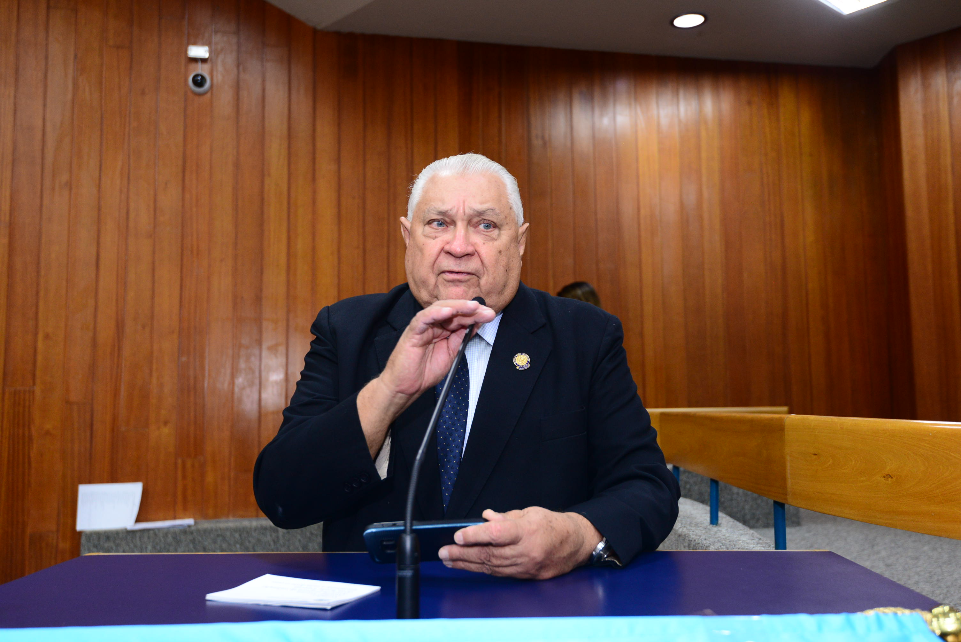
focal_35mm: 35
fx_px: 935
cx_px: 480
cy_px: 321
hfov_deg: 54.4
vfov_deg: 37.9
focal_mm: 35
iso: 1600
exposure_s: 1/60
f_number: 4.5
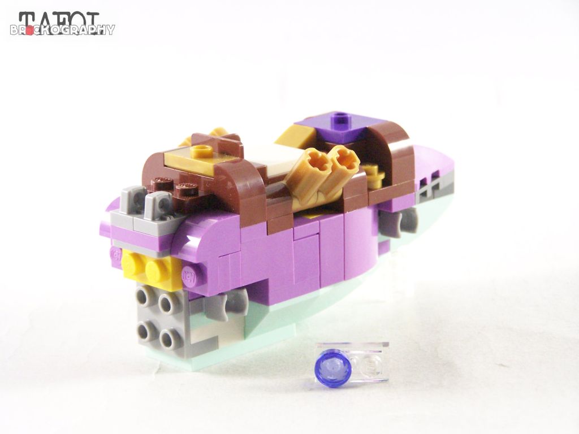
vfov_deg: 14.1
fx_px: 1756
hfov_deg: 18.7
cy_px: 217
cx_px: 290
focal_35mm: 105
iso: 400
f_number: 3.2
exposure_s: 1/60
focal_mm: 17.5
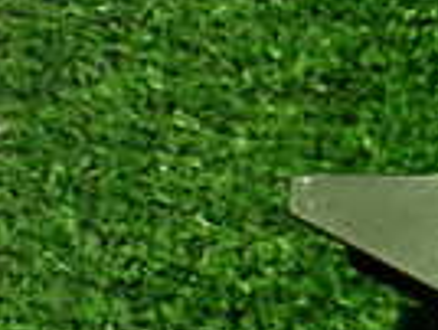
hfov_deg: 12.6
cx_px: 918
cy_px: 222
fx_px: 1699
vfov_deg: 11.1
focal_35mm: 134
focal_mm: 5.4
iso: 800
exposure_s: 1/40
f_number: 2.3
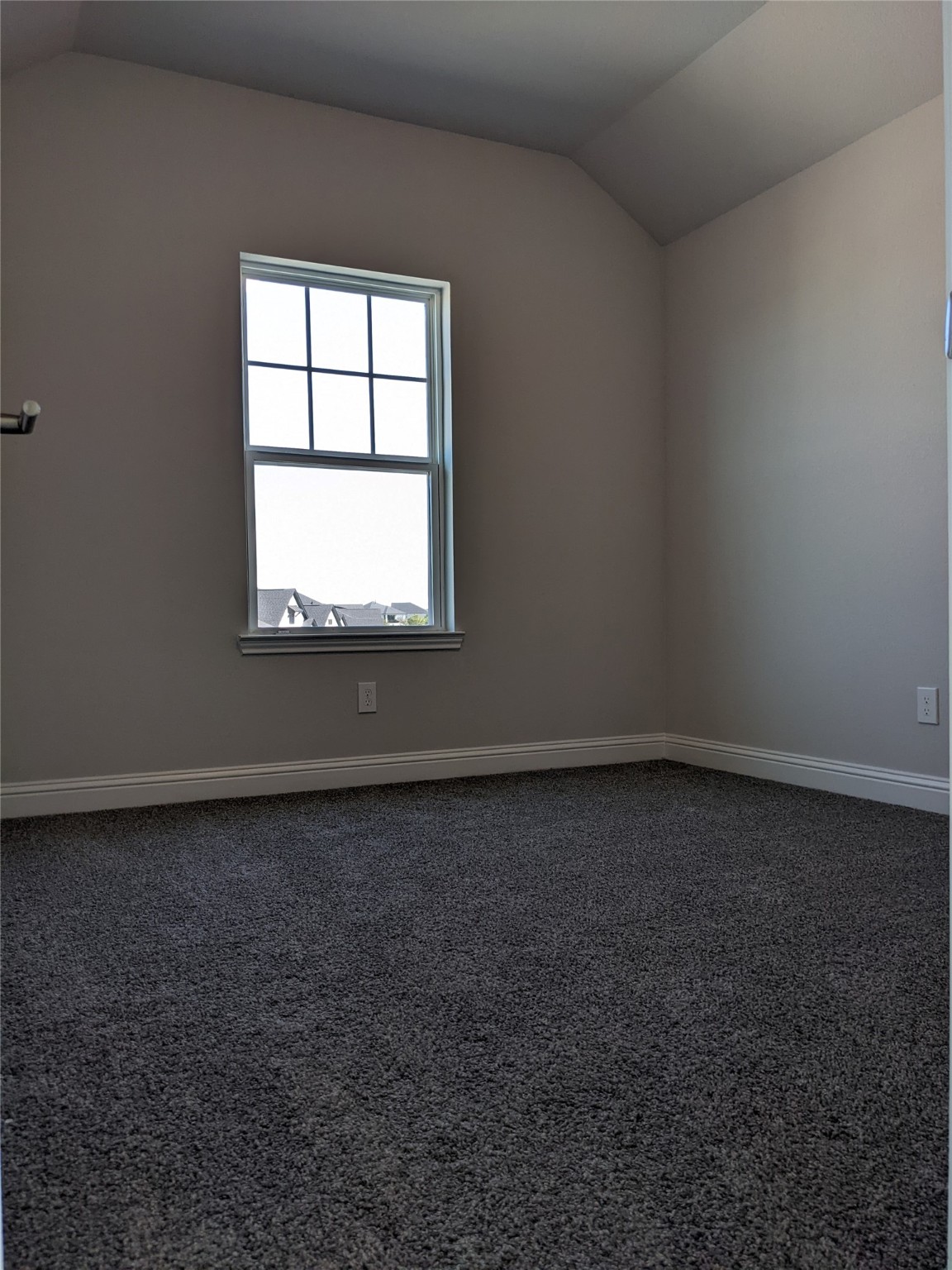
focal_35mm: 27
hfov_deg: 51.4
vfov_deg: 65.3
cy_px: 635
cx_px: 476
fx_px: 990
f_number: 1.73
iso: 59
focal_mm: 4.38
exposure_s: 1/276
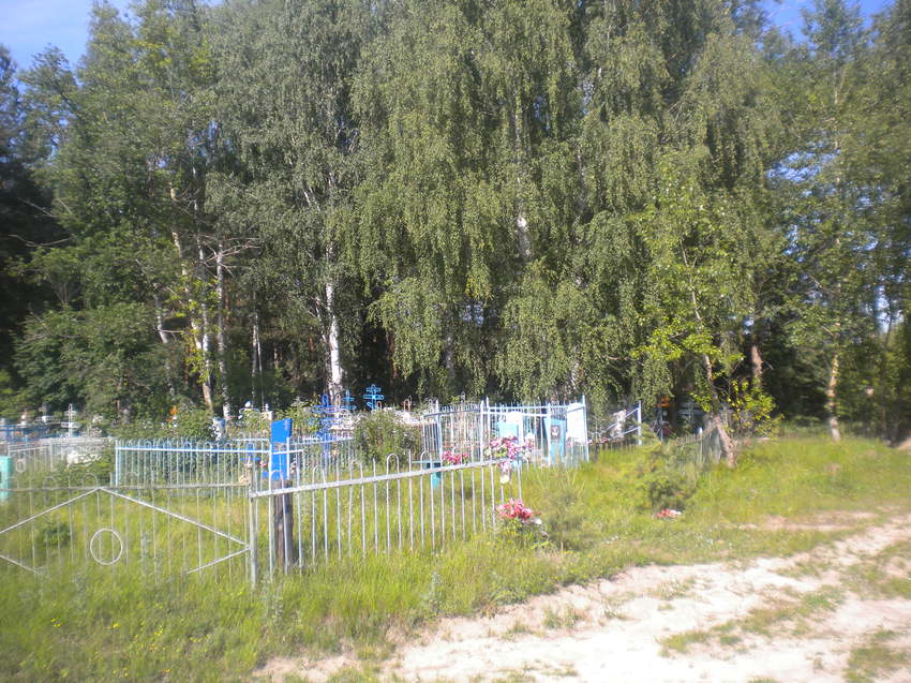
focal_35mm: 35
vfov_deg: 40.7
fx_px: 921
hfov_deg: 52.6
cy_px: 342
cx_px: 456
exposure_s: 1/312
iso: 80
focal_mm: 6.3
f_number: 4.6
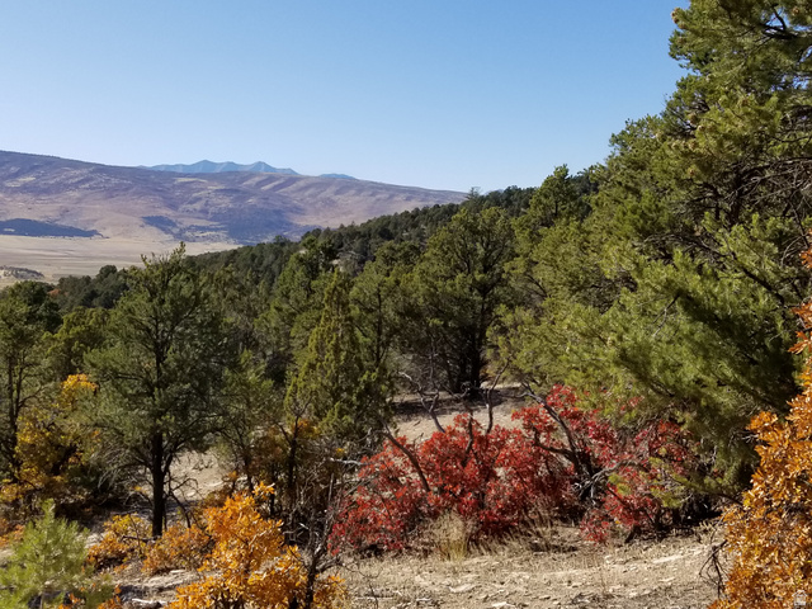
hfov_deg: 67.3
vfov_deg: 53.1
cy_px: 304
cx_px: 406
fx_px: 610
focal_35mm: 26
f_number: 1.7
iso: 50
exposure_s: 1/2752
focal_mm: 4.3
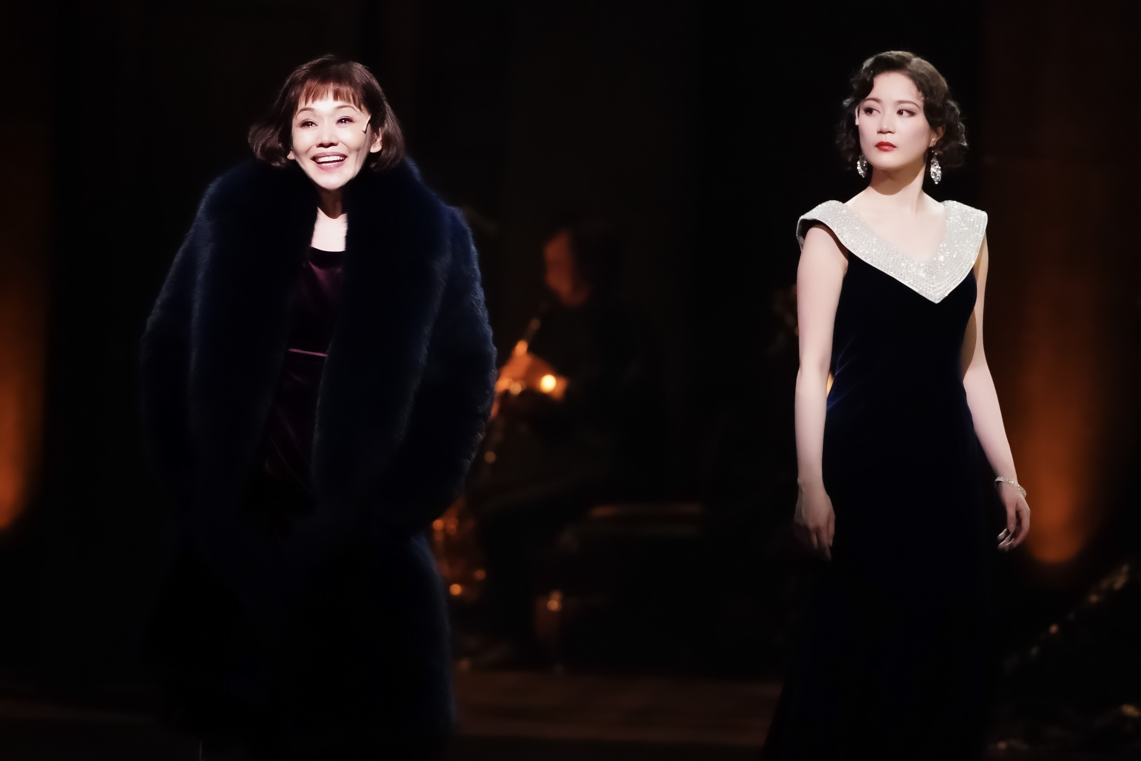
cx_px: 570
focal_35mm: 283
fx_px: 8969
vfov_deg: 4.9
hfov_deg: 7.3
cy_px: 380
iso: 10000
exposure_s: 1/125
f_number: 4
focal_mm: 189
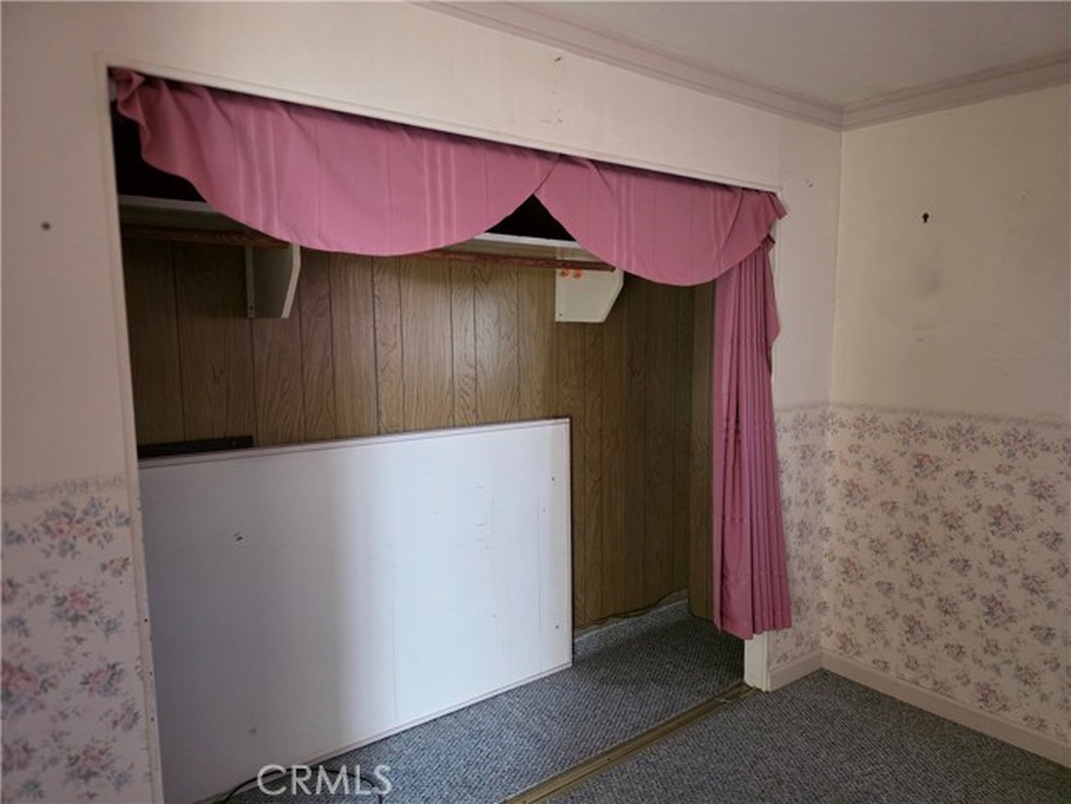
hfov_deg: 73.9
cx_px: 536
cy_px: 402
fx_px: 712
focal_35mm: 23
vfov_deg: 58.9
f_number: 1.7
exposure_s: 1/120
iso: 1600
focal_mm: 6.3
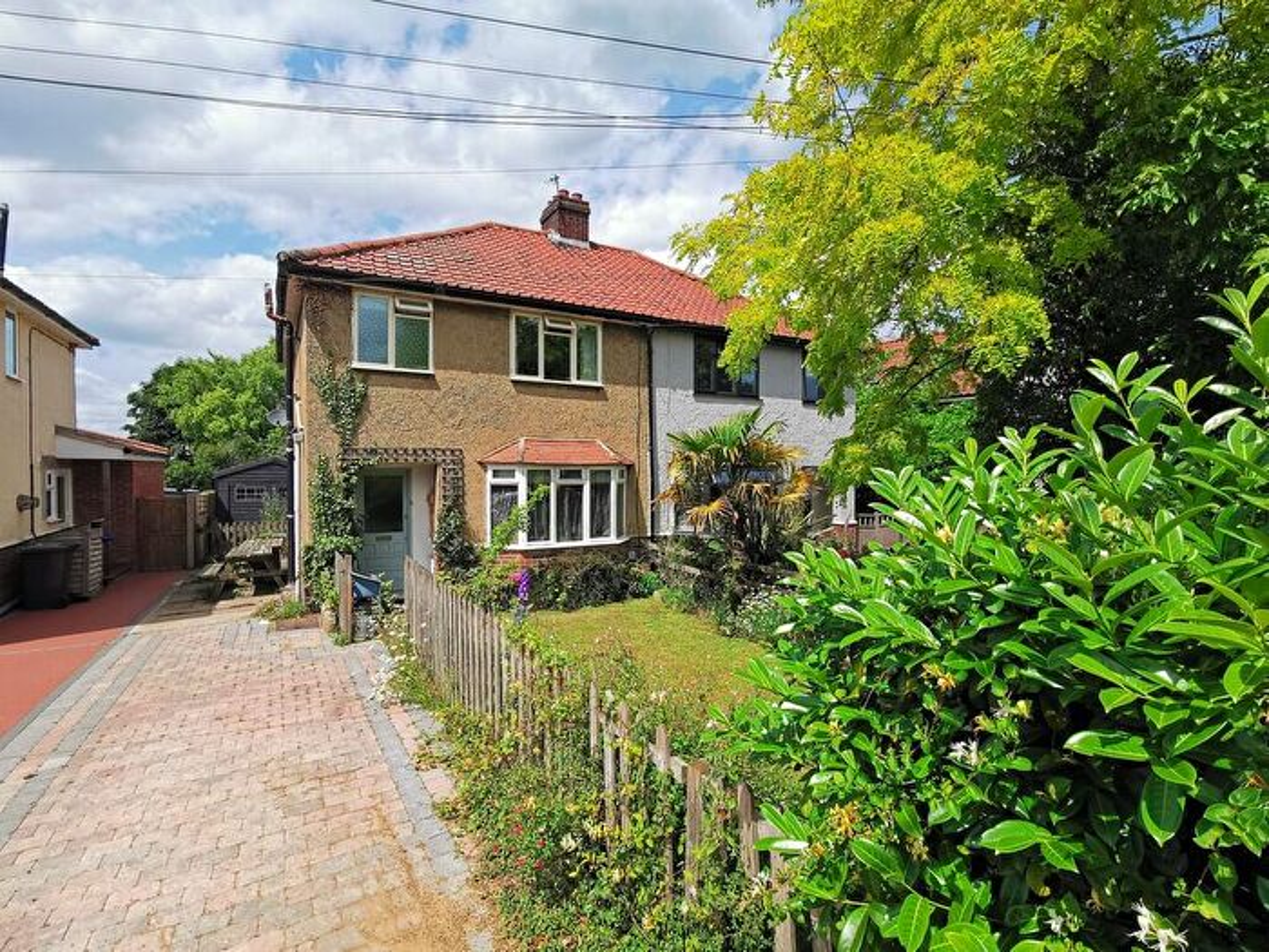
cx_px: 634
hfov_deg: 91.0
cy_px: 476
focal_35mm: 17
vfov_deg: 74.7
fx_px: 623
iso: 50
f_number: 2.2
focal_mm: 2.26
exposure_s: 1/1043
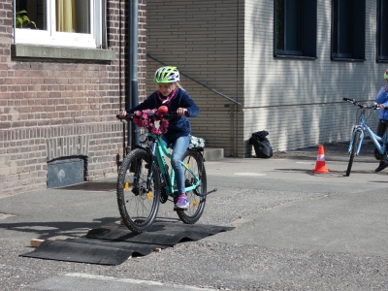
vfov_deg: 13.8
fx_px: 1199
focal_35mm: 107
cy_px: 146
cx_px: 194
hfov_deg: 18.4
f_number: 4.9
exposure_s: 1/500
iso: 80
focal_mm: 19.2
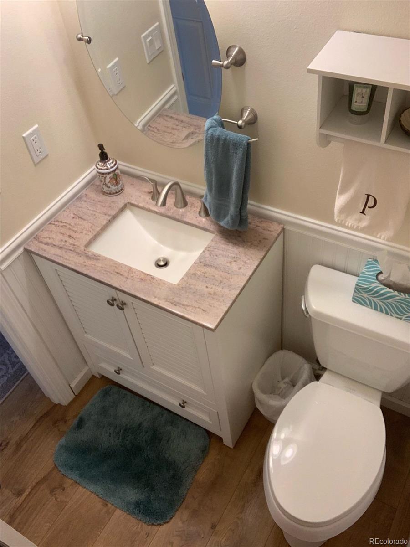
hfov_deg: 44.2
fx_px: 505
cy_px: 274
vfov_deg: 56.8
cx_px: 205
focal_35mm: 32
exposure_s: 1/60
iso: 125
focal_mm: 2.87
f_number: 2.2
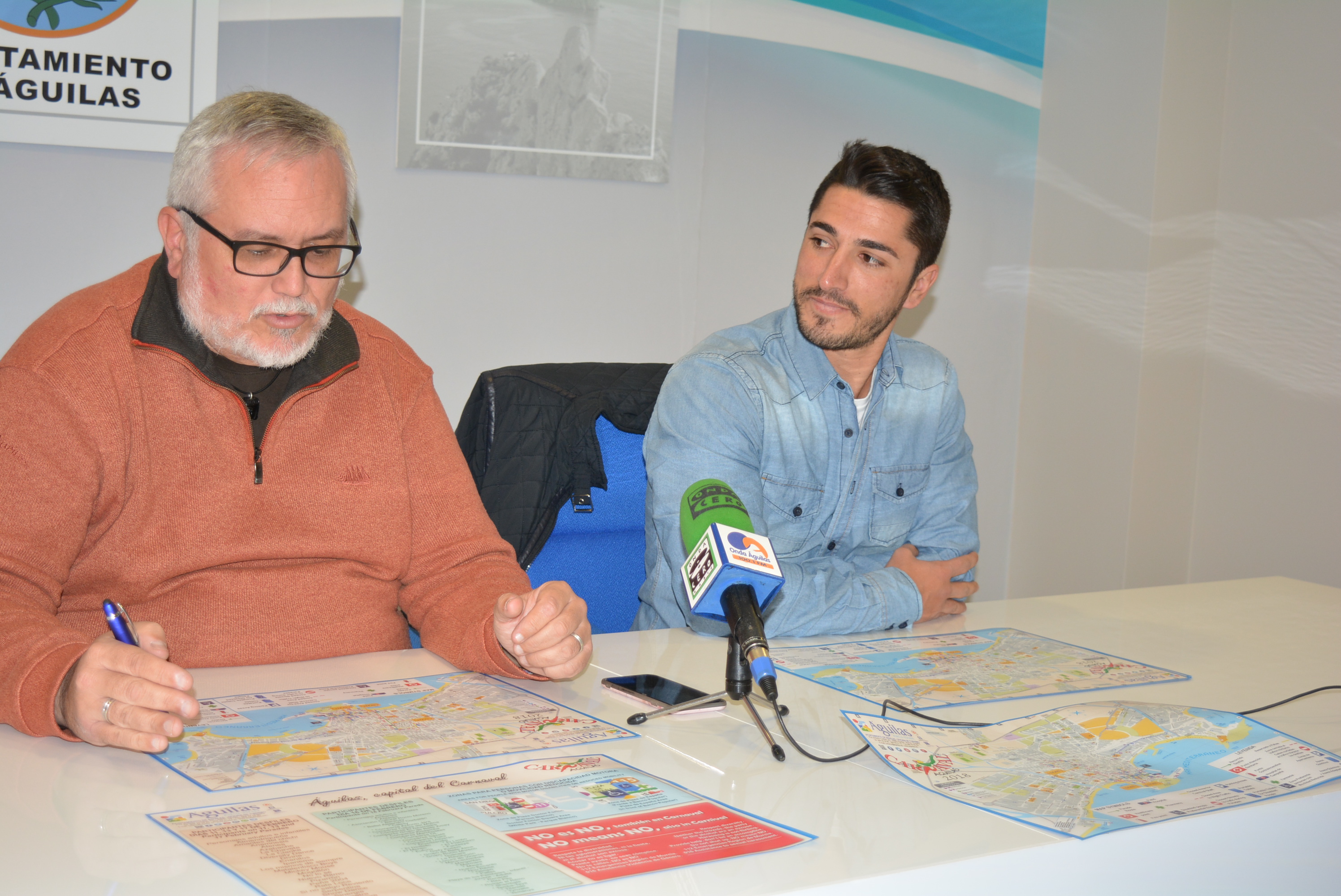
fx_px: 1957
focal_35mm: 52
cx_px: 670
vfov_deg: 25.8
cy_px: 448
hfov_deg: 37.8
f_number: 4.5
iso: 400
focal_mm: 35
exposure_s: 1/60
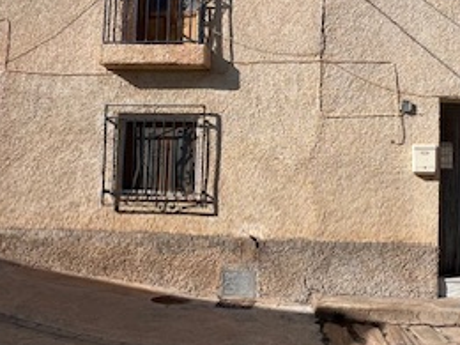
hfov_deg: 55.9
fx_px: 425
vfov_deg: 44.2
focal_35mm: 32
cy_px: 173
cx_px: 295
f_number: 1.8
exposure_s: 1/3311
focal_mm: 1.57
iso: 32
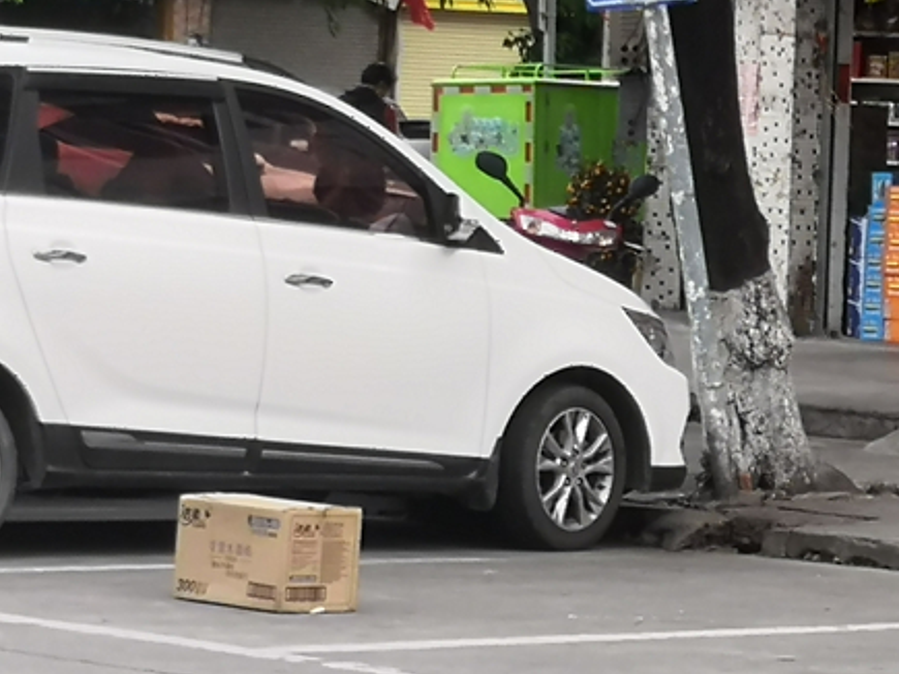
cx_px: 713
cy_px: 173
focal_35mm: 215
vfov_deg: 6.9
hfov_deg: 9.2
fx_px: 5582
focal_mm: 3.95
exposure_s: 1/221
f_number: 1.8
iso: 50
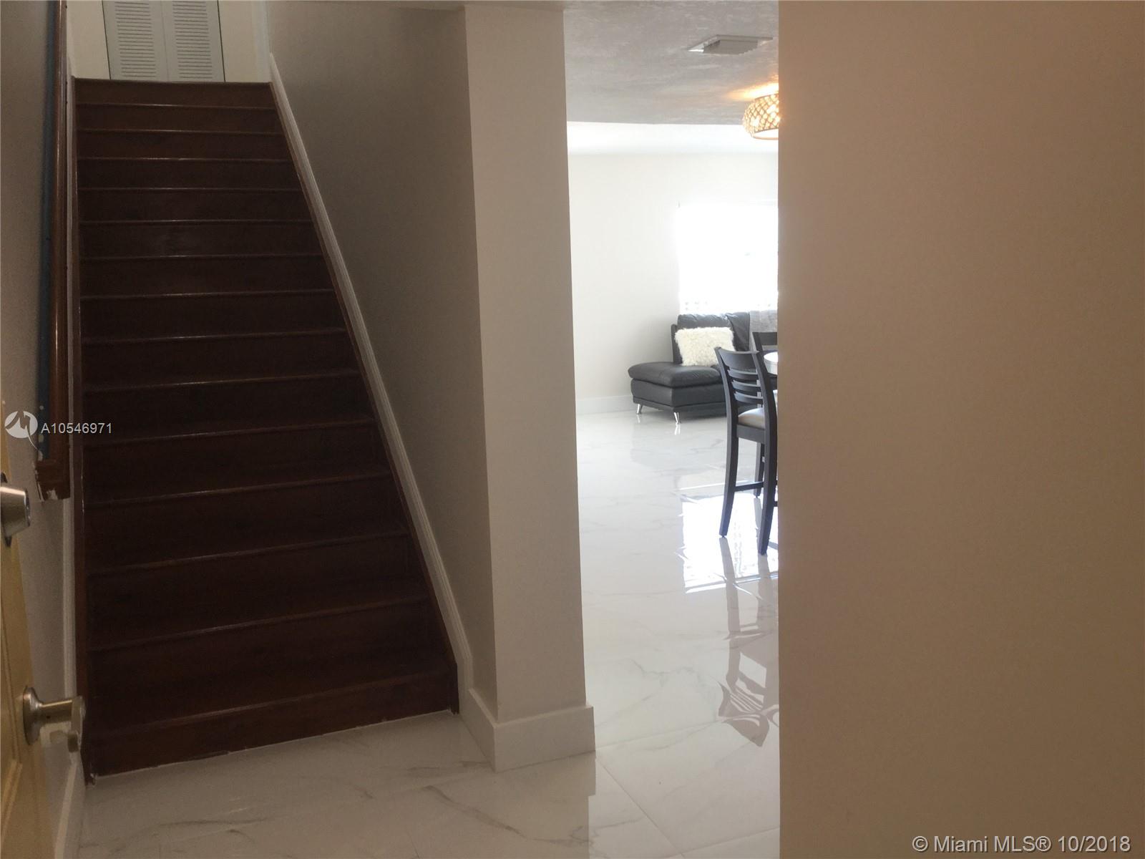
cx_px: 572
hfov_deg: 58.4
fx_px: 1025
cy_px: 430
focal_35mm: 31
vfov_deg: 45.4
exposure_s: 1/60
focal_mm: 3.3
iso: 32
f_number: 2.4
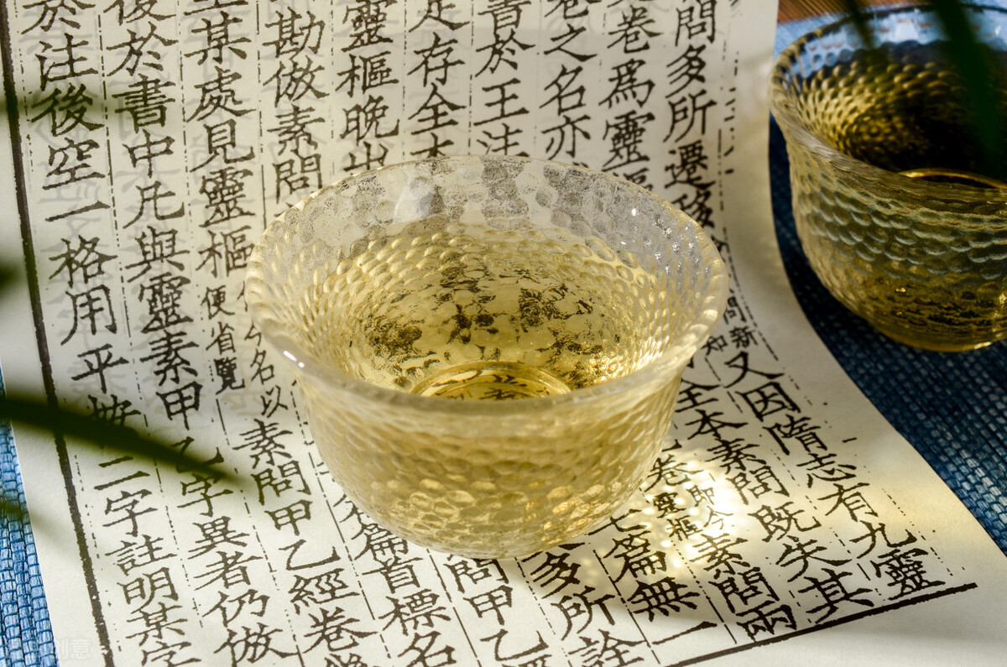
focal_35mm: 60
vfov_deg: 22.5
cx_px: 504
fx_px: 1675
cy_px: 334
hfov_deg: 33.5
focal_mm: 40
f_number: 10
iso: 100
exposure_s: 1/125
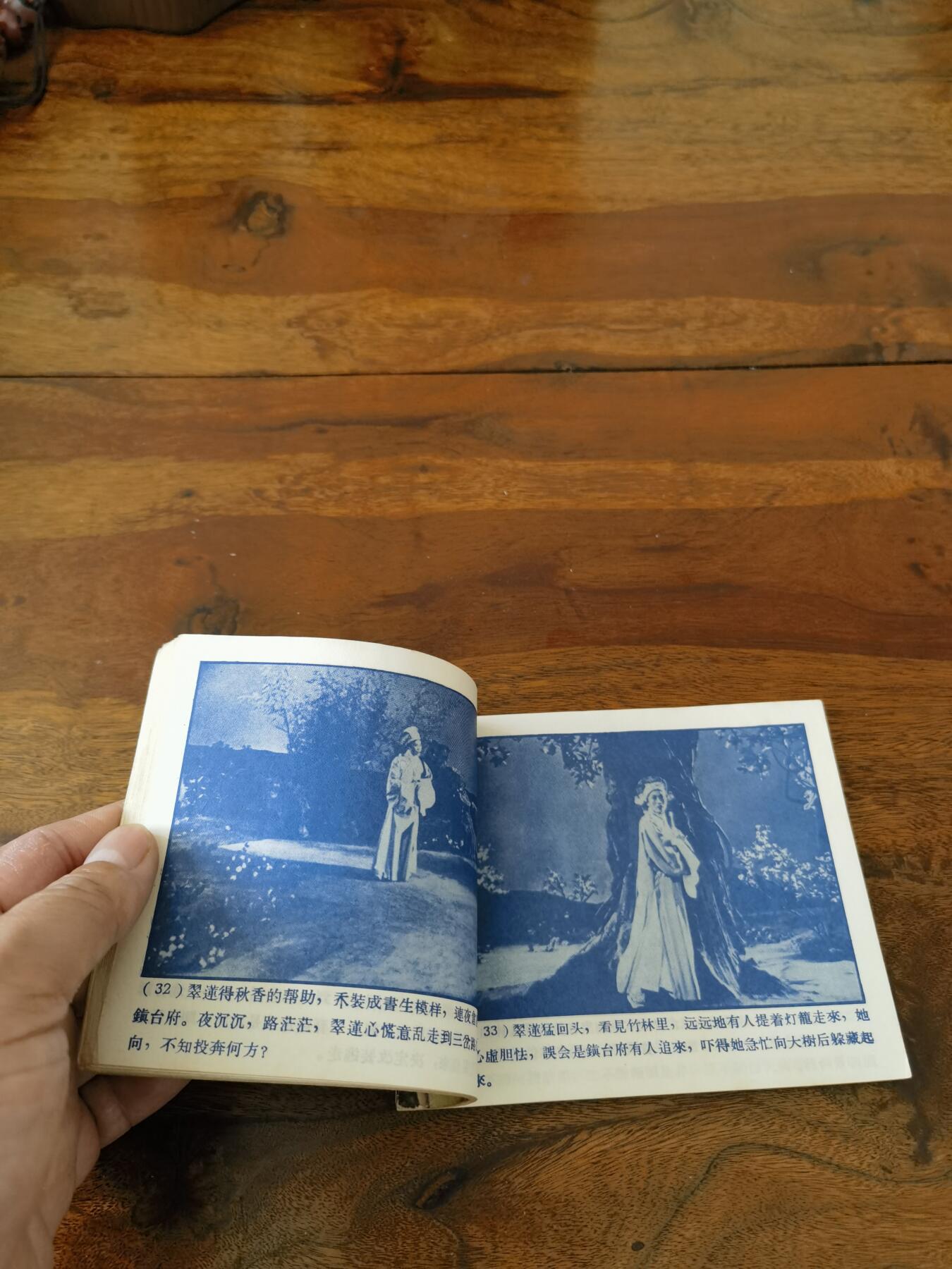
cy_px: 634
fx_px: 990
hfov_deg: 51.4
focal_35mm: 27
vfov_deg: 65.3
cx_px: 476
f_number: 1.9
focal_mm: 6.67
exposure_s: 1/120
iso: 160
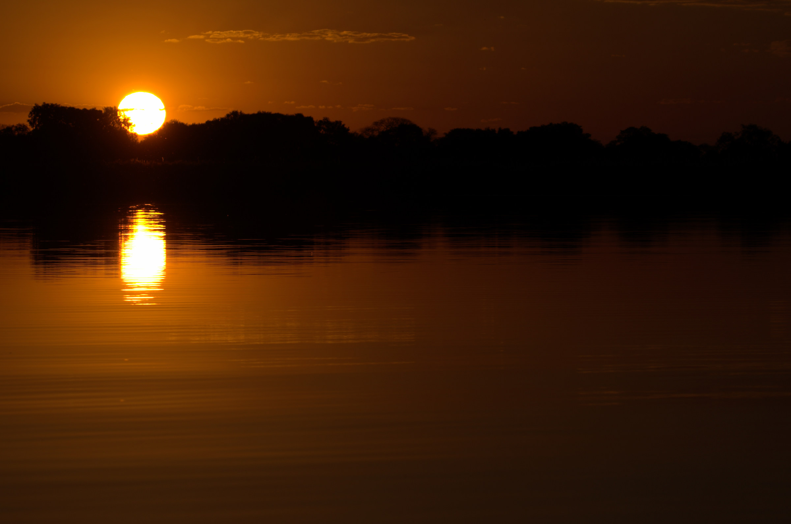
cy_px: 262
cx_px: 396
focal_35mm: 225
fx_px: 4934
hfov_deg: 9.2
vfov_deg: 6.1
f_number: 9
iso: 100
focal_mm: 150
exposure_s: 1/1250
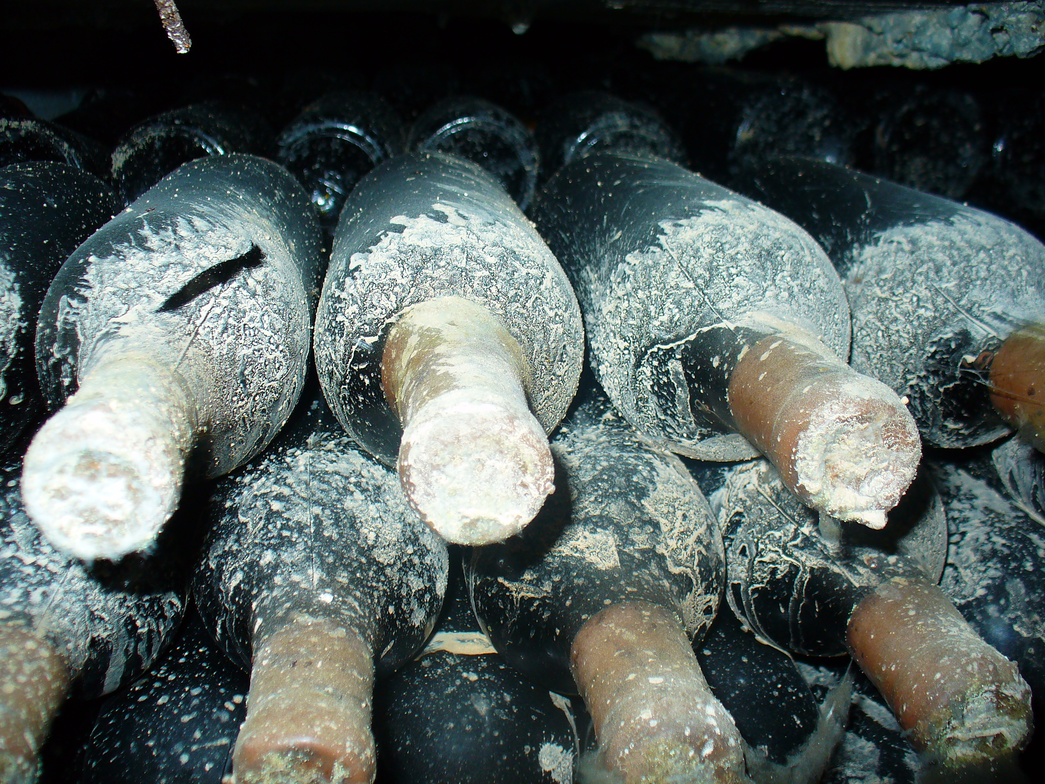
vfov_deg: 38.7
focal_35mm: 37
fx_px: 1117
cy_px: 392
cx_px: 522
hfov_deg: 50.1
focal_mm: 6.1
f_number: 2.8
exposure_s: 1/30
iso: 80
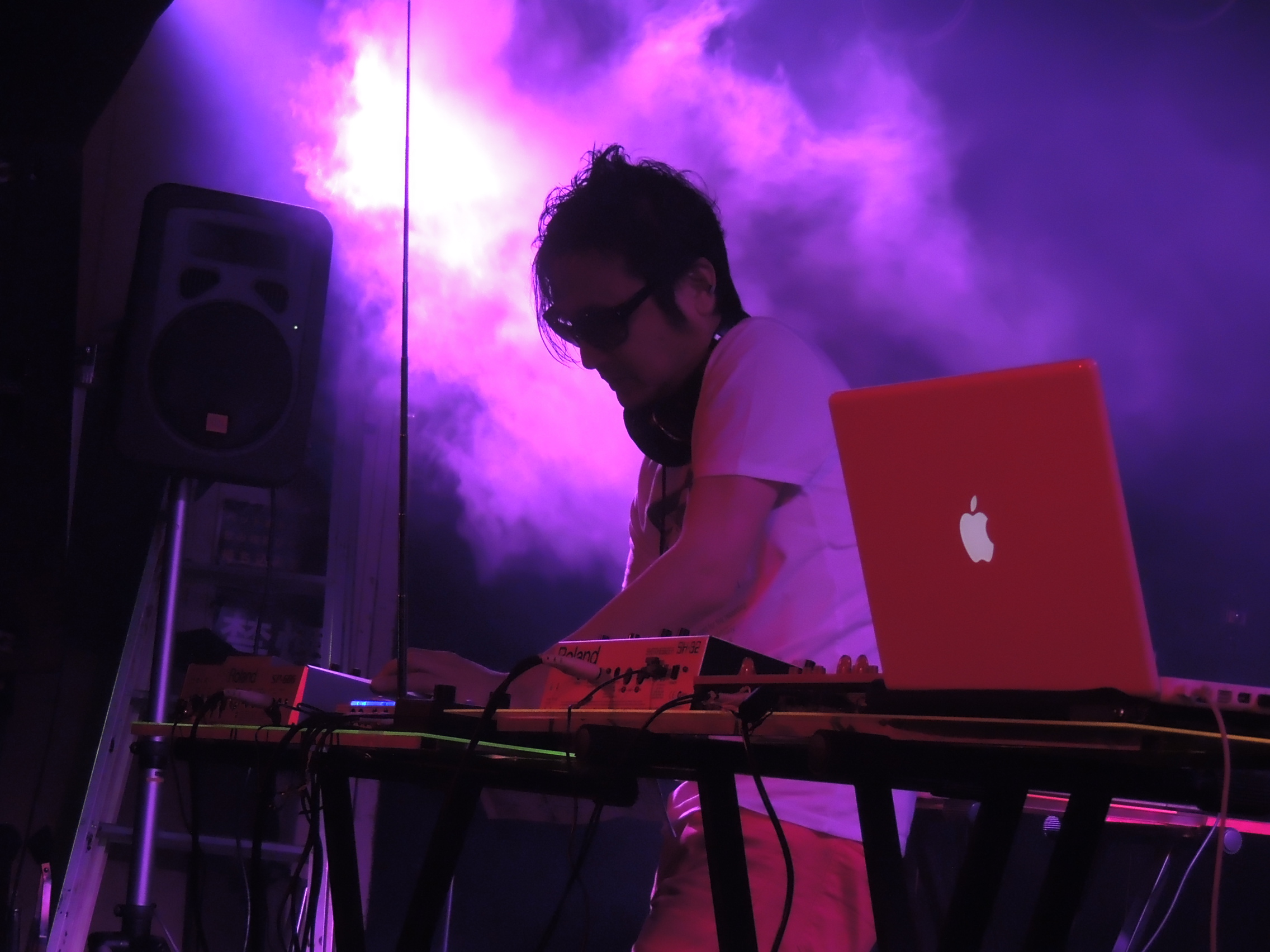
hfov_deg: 21.8
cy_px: 476
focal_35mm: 90
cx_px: 635
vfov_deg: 16.4
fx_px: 3302
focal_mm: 16
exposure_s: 1/25
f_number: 4.1
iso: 800
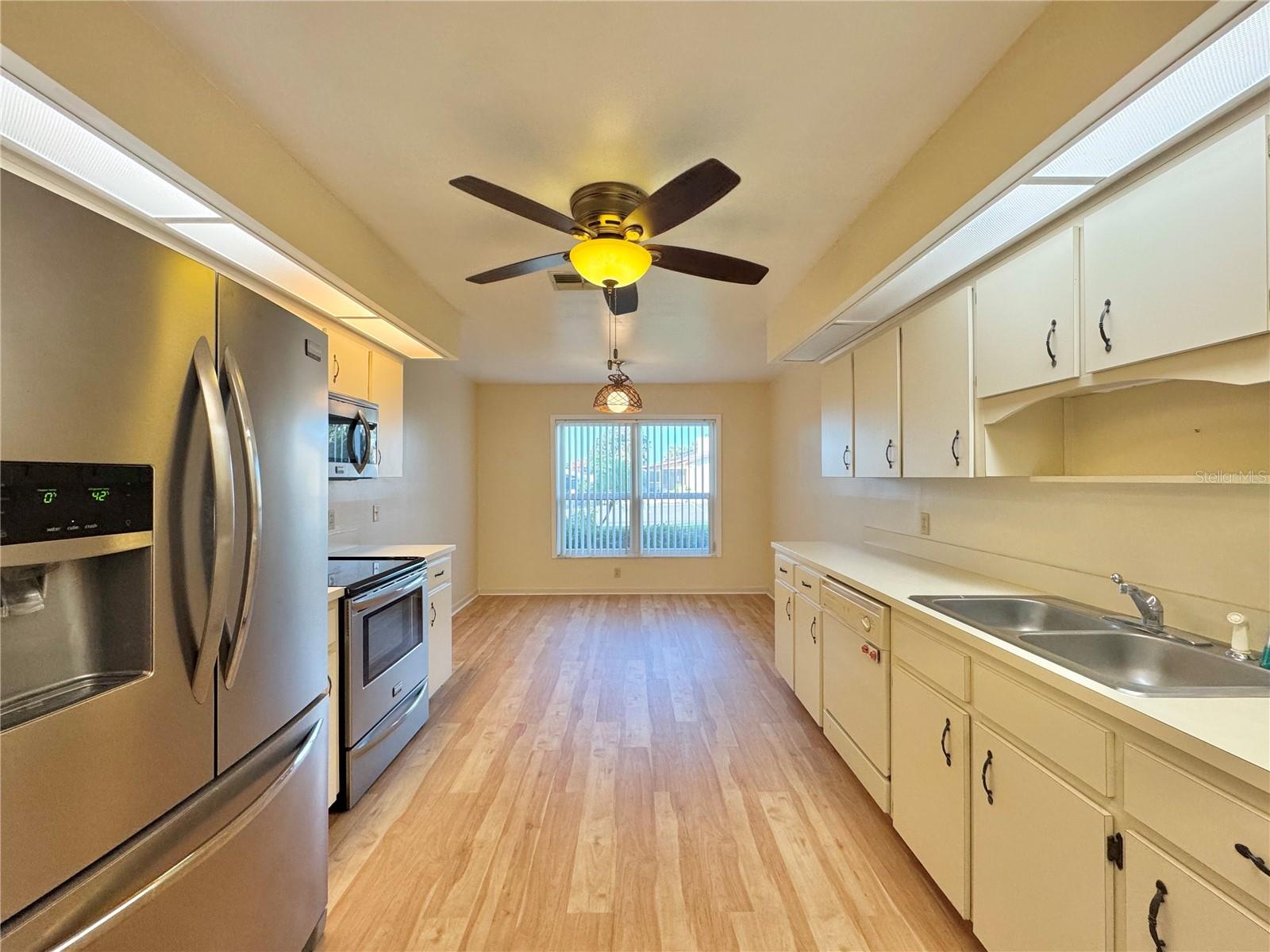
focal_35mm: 14
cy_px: 476
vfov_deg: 85.7
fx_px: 514
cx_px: 635
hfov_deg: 102.1
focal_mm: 2.22
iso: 200
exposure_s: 1/120
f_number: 2.2
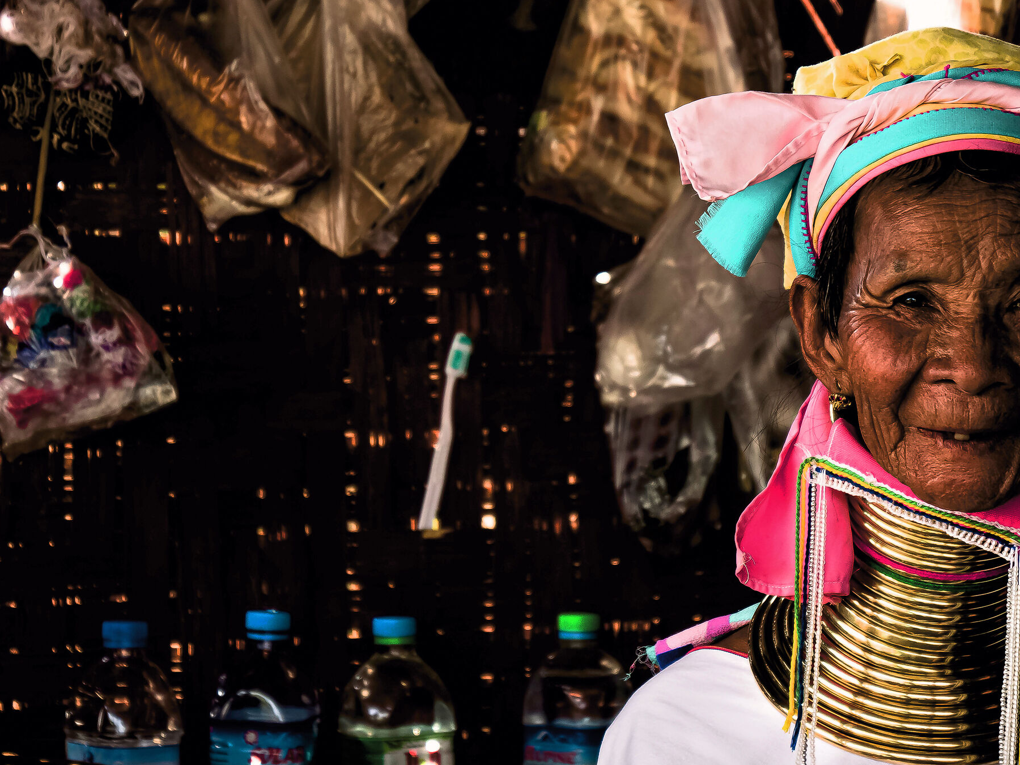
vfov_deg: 9.3
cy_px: 398
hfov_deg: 12.3
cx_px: 576
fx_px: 4715
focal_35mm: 160
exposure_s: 1/200
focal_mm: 60
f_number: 4
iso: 400
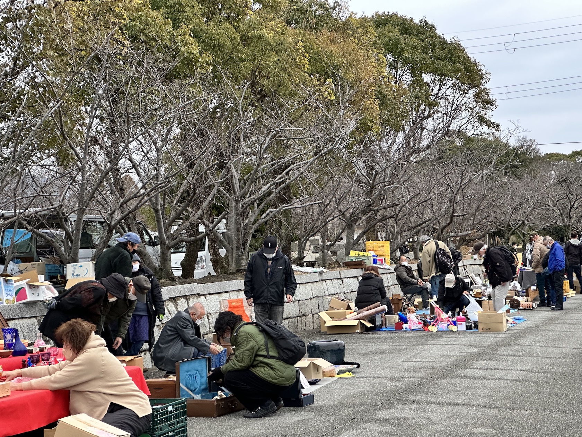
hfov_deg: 25.3
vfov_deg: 19.1
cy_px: 218
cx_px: 291
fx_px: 1295
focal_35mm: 77
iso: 200
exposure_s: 1/97
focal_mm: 9
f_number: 2.8
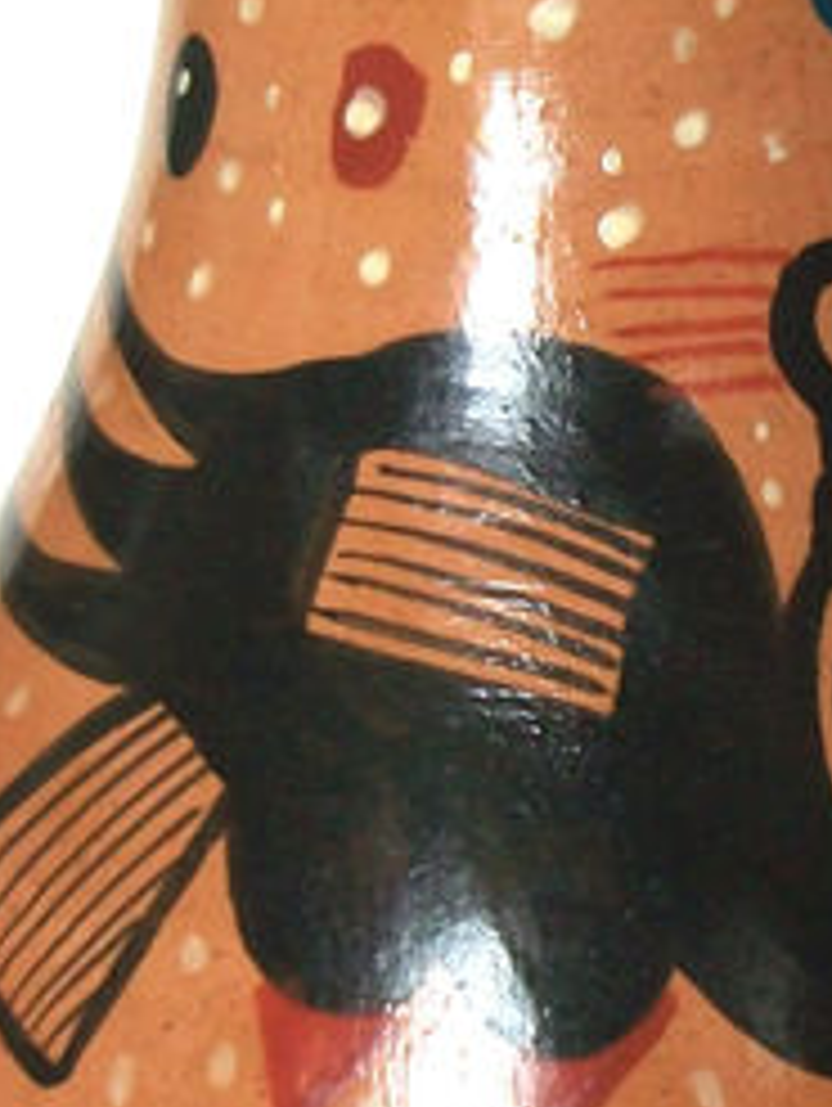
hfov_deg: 10.8
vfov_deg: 14.3
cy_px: 585
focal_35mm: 138
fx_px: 4415
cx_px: 513
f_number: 2.8
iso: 81
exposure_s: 1/60
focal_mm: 5.7
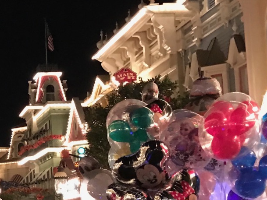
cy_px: 144
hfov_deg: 19.9
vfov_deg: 16.0
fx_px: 710
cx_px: -61
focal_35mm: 92
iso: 100
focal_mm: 3.99
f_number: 1.8
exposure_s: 1/5
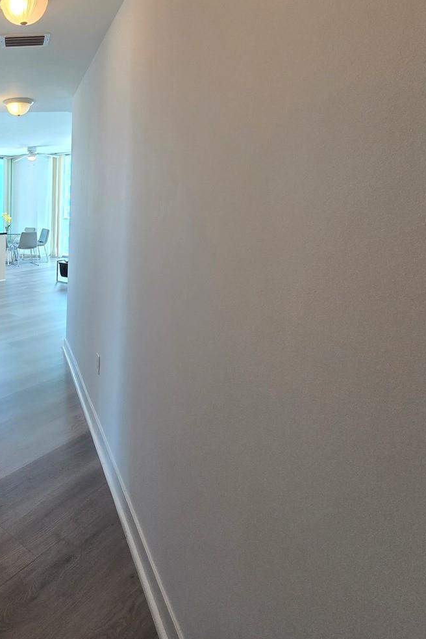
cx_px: -29
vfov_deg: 77.6
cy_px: 253
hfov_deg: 45.1
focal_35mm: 22
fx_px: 390
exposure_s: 1/120
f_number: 2.2
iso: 100
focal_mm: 2.2
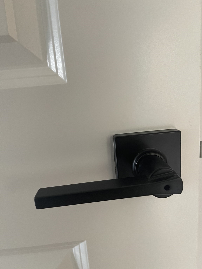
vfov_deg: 69.4
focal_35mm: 25
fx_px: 195
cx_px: 101
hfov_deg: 54.9
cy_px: 134
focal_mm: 5.1
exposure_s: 1/60
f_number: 1.6
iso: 400
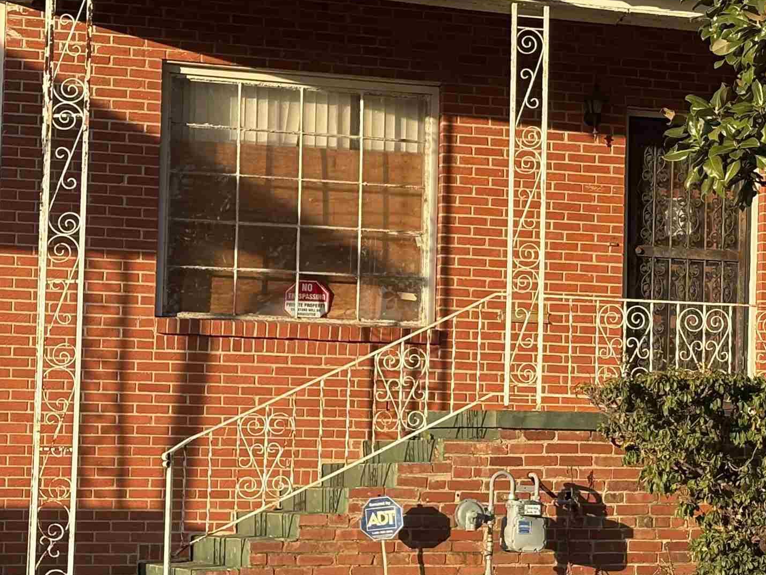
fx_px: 2479
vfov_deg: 13.2
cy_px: 311
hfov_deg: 17.2
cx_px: 730
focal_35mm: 112
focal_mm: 5.96
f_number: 1.6
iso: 32
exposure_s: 1/933
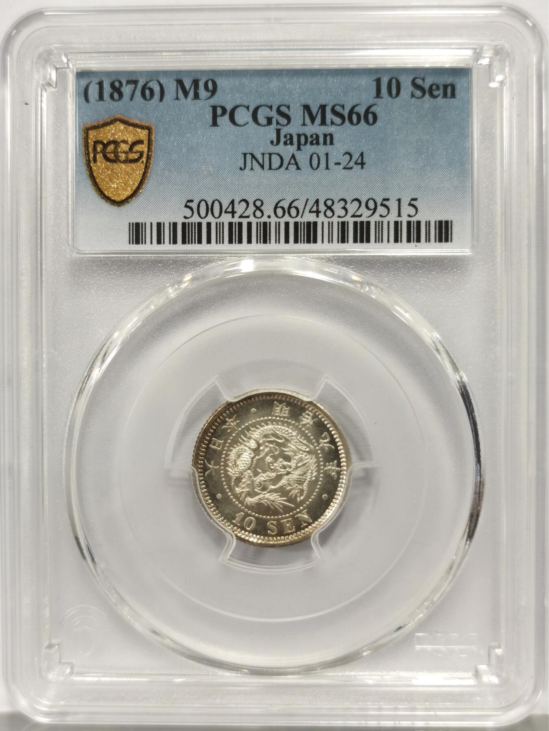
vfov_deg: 35.5
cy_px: 366
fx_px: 1142
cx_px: 274
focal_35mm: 54
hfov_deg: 27.0
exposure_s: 1/100
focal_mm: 5.56
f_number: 16
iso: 100
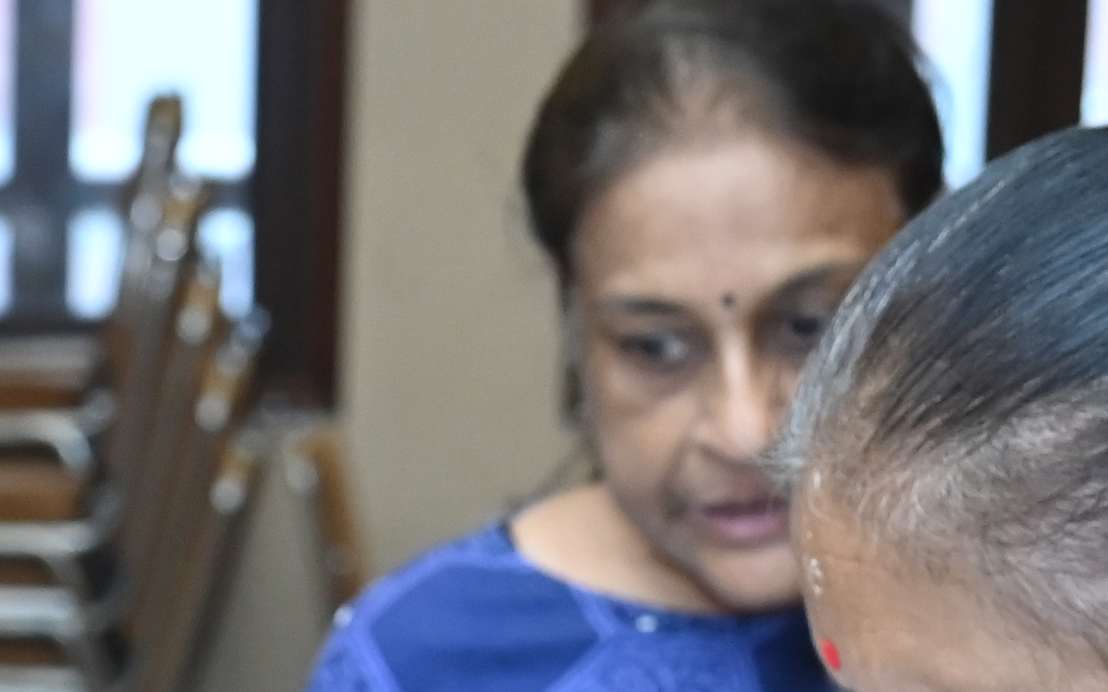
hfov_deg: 10.1
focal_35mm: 203
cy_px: 1666
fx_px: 6130
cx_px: -360
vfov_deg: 6.2
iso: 1250
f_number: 4
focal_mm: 37
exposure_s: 1/200
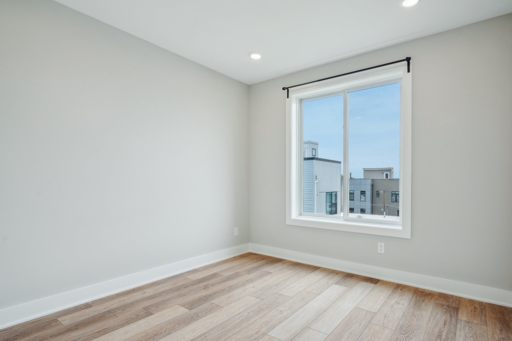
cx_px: 278
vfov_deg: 67.4
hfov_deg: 89.8
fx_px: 256
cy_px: 179
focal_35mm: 18
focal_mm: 16
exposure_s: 1/30
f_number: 8
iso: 250
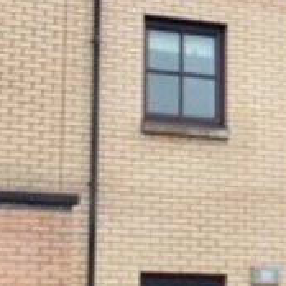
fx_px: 1411
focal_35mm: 151
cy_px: 99
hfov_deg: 11.4
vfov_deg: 11.6
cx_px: 330
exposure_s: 1/100
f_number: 2.2
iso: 40
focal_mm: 4.15
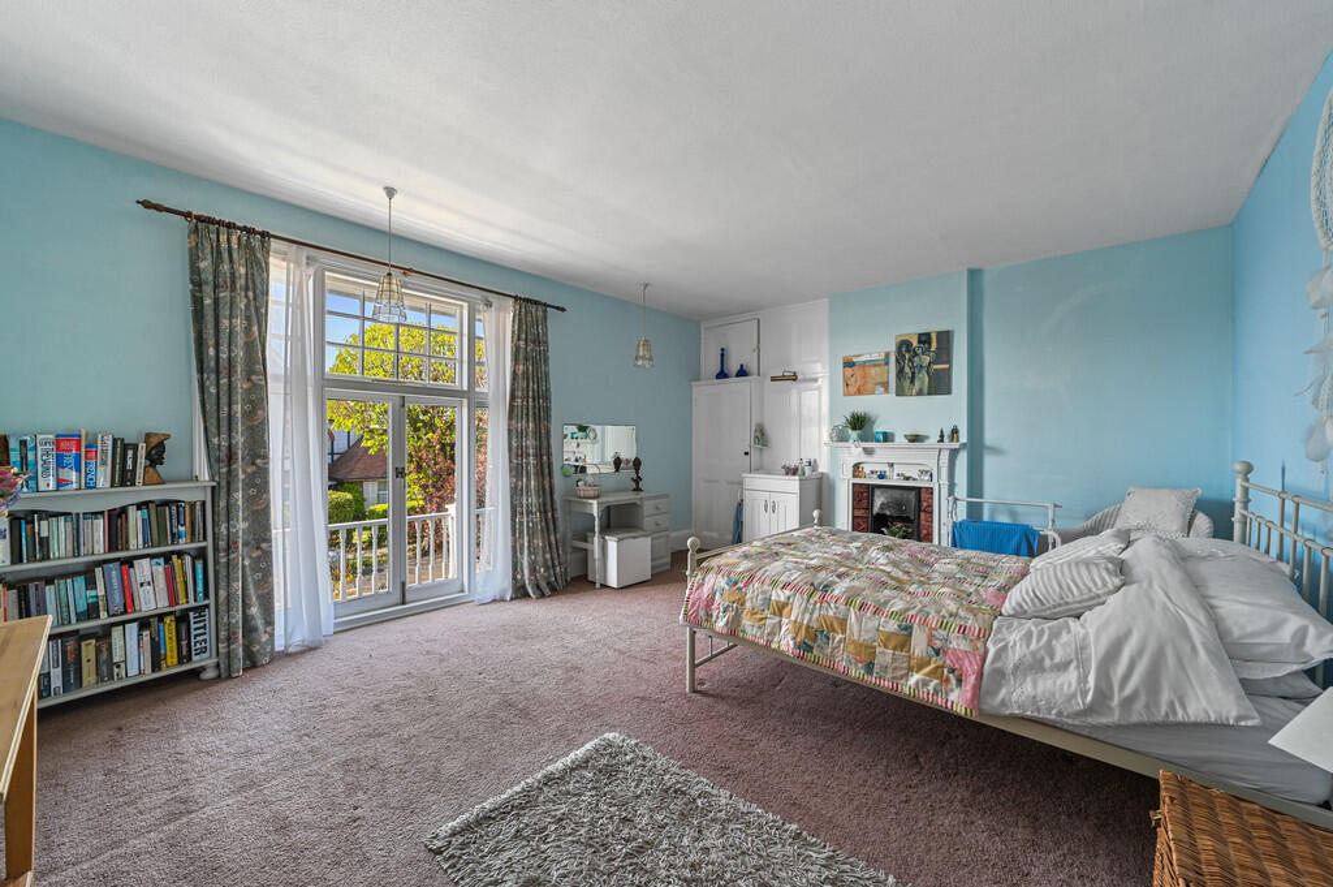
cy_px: 444
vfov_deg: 81.1
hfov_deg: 104.3
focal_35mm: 14
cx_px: 666
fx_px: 518
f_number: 8
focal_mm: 14
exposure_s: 1/4
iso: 400
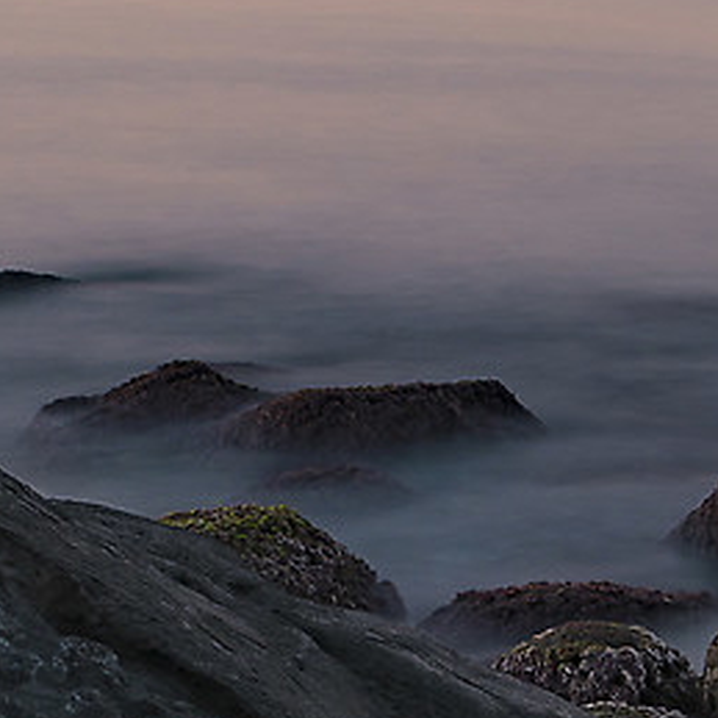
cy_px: 340
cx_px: 613
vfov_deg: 13.0
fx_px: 3145
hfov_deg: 12.9
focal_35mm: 134
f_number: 13
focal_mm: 34
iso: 100
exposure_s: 39
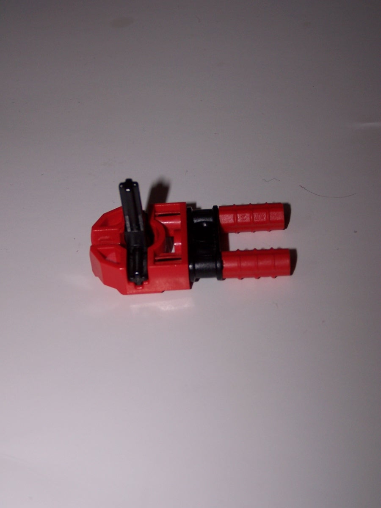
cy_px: 254
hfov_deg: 21.3
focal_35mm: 69
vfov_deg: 28.2
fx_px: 1013
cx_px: 190
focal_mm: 11.5
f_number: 3.2
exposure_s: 1/60
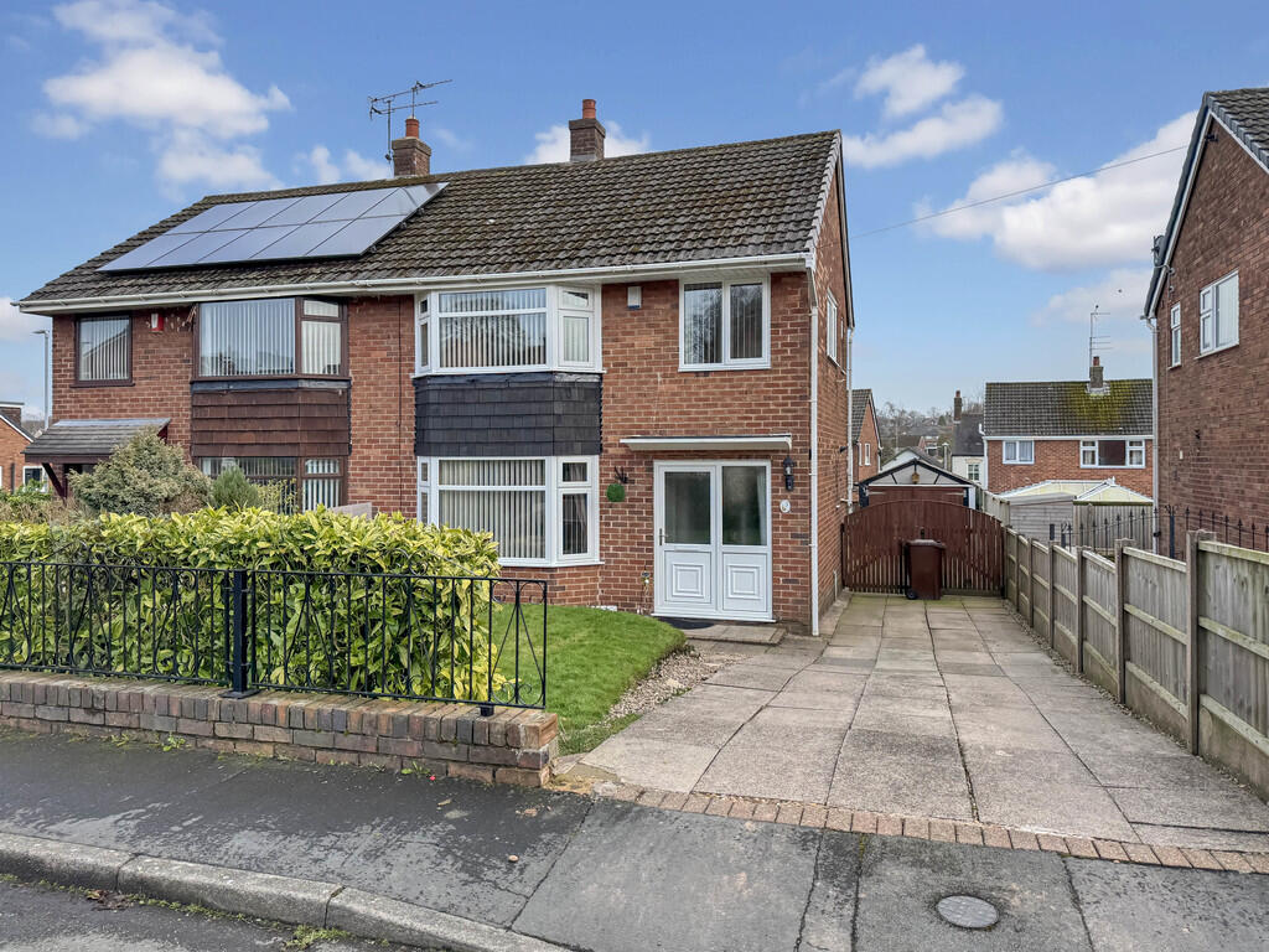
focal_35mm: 24
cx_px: 634
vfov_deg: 56.8
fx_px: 880
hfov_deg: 71.6
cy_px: 476
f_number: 1.78
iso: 80
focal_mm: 6.76
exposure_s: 1/1285
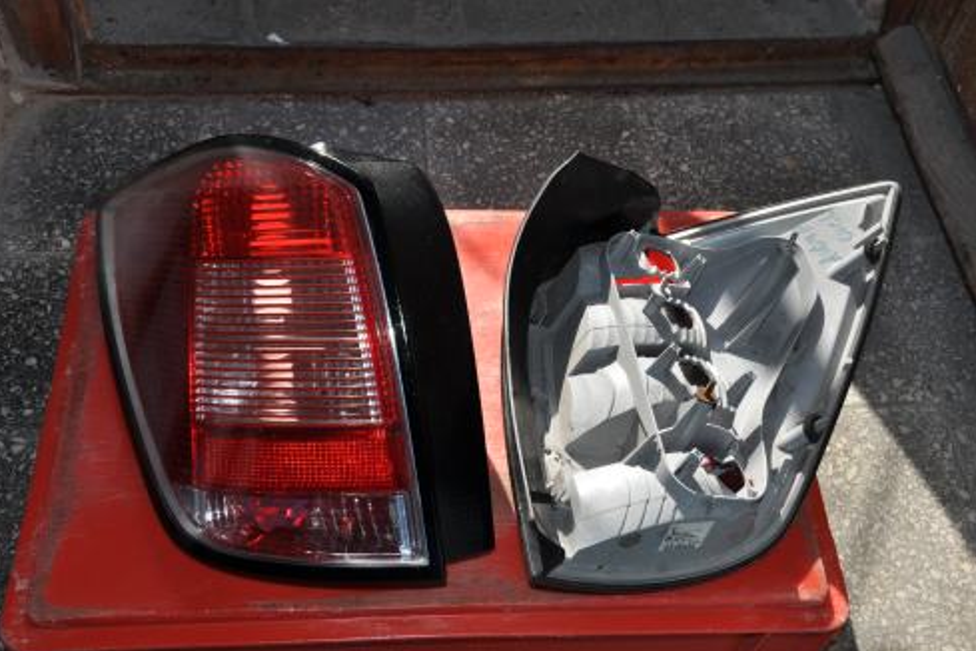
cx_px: 487
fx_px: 1247
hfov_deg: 42.7
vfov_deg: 29.2
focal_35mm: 46
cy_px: 327
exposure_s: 1/200
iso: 200
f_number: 9
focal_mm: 30
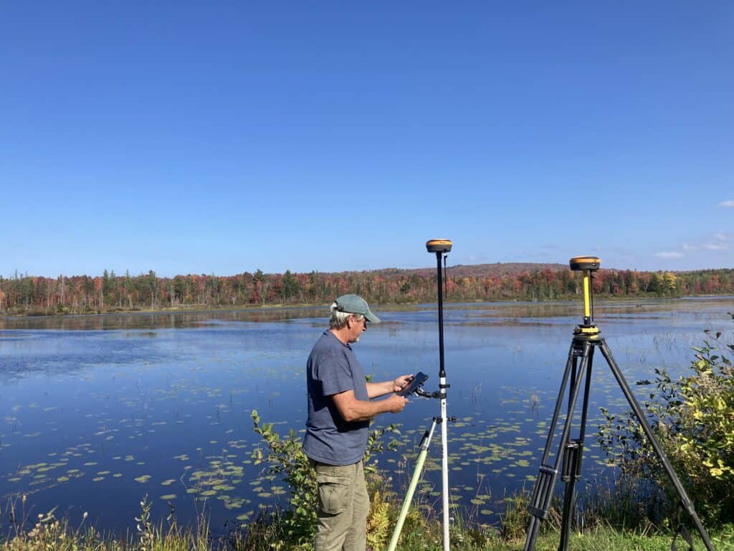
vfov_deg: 49.7
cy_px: 276
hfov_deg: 63.4
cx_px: 367
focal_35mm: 28
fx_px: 594
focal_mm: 3.99
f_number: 1.8
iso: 20
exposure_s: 1/2114
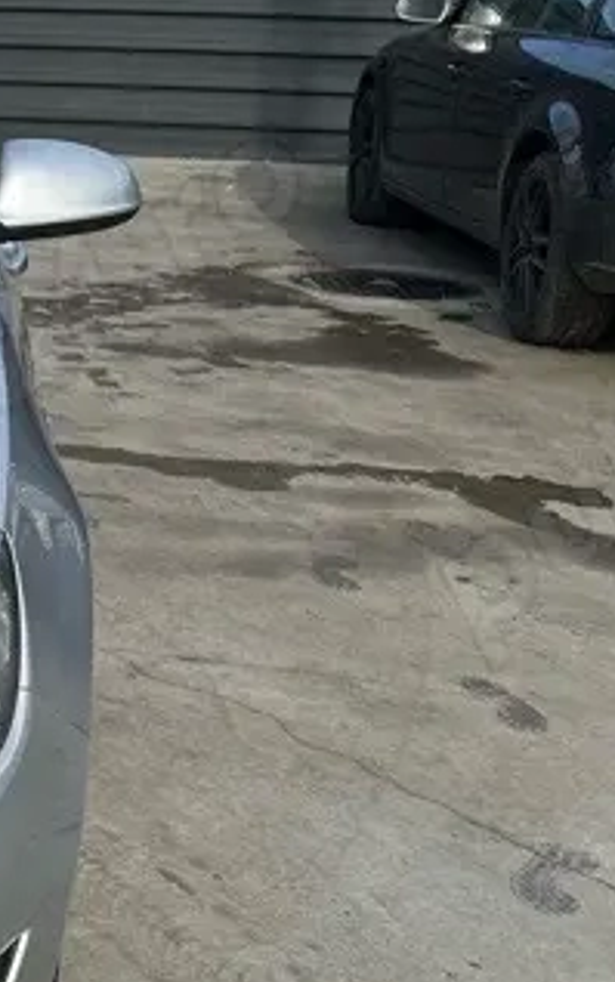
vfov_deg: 25.8
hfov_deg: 13.8
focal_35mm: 80
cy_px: 408
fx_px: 2143
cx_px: -627
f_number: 1.78
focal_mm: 6.86
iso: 80
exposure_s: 1/3155
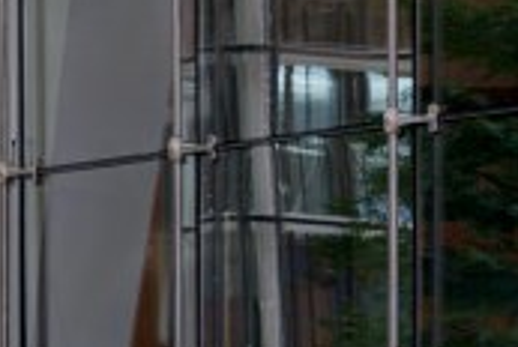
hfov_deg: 7.0
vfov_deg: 4.7
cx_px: 81
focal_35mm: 294
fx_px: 4238
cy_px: 532
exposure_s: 1/2.5
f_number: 5.6
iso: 200
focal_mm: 85
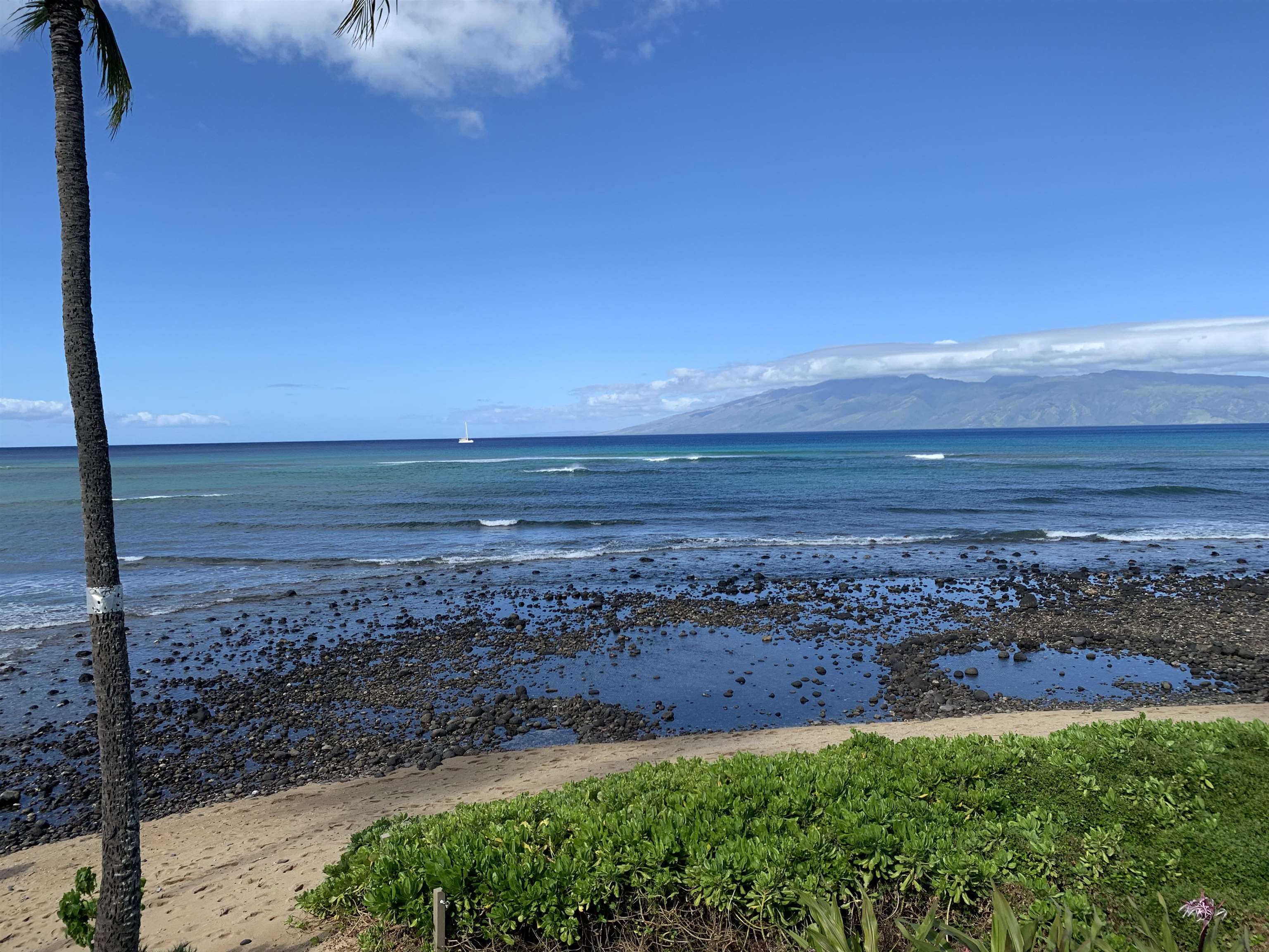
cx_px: 634
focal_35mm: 26
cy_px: 476
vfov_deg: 53.1
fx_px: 953
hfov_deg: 67.3
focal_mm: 4.25
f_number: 1.8
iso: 25
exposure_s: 1/2481
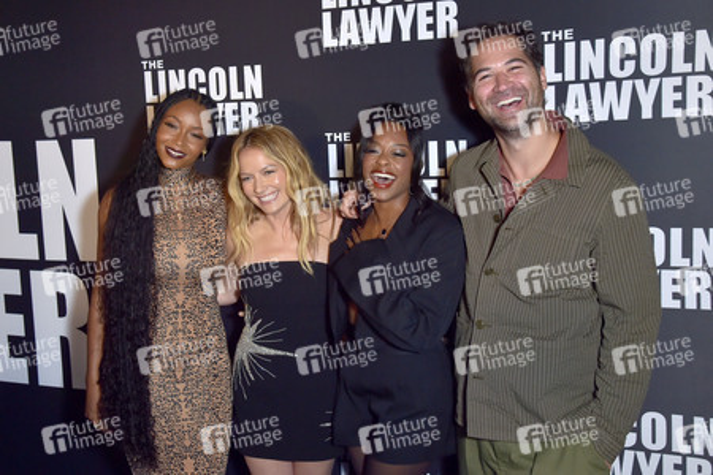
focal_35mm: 35
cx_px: 356
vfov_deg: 37.9
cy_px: 238
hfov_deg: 54.4
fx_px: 693
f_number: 6.3
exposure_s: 1/200
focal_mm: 35
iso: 800
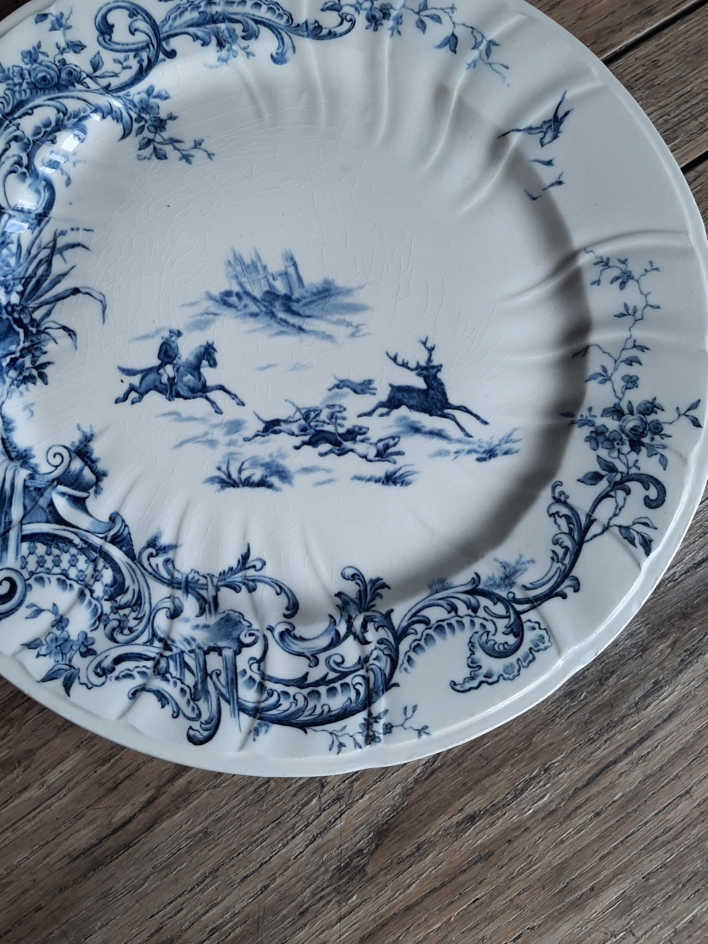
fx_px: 900
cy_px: 369
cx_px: 280
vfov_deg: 54.9
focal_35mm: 33
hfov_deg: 42.7
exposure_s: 1/100
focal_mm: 3.93
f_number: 1.7
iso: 50
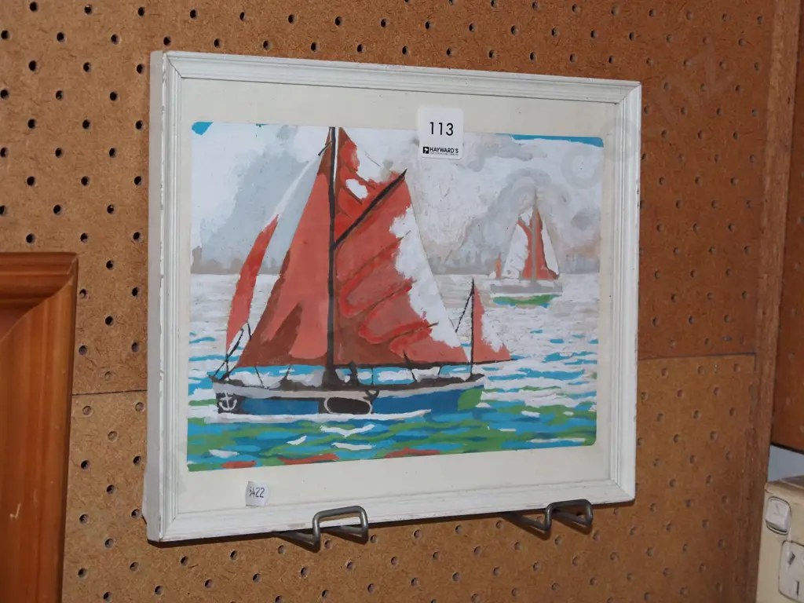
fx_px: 1719
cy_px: 302
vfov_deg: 19.9
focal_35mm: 74
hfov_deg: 26.3
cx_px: 402
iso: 3200
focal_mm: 37
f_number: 5.6
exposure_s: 1/160
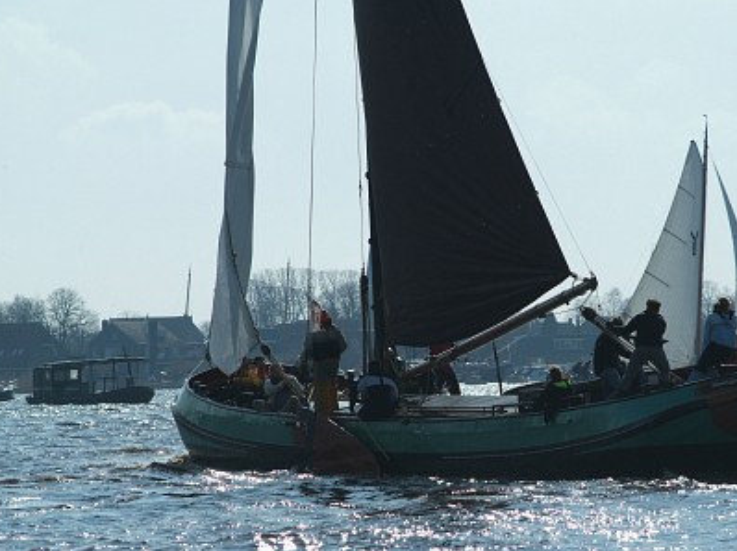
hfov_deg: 9.0
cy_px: 275
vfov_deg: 6.7
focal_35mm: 221
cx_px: 374
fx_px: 4702
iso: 400
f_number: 9.5
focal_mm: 135
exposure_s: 1/2000
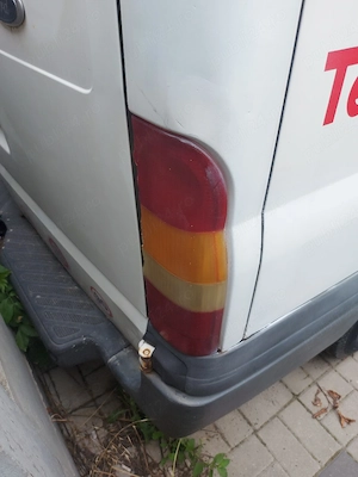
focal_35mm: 24
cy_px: 238
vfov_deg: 71.6
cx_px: 179
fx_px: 331
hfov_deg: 56.8
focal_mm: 5.23
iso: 32
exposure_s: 1/333
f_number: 1.8
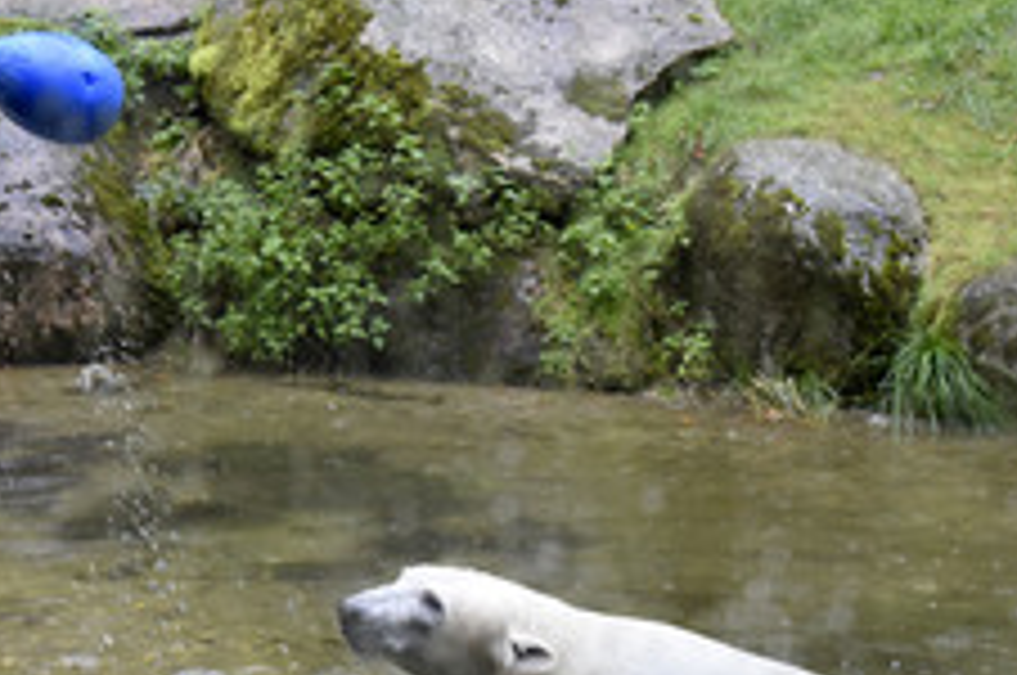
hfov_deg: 20.9
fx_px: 2708
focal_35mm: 96
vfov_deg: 14.1
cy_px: 616
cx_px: 115
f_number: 6.3
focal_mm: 48
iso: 2500
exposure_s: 1/160
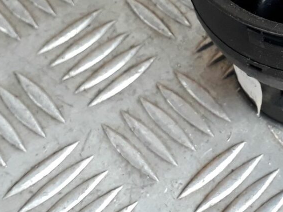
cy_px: -26
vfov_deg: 20.8
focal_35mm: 67
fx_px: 548
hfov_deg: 27.0
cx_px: 298
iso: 125
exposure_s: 1/33
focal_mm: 3.6
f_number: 1.9
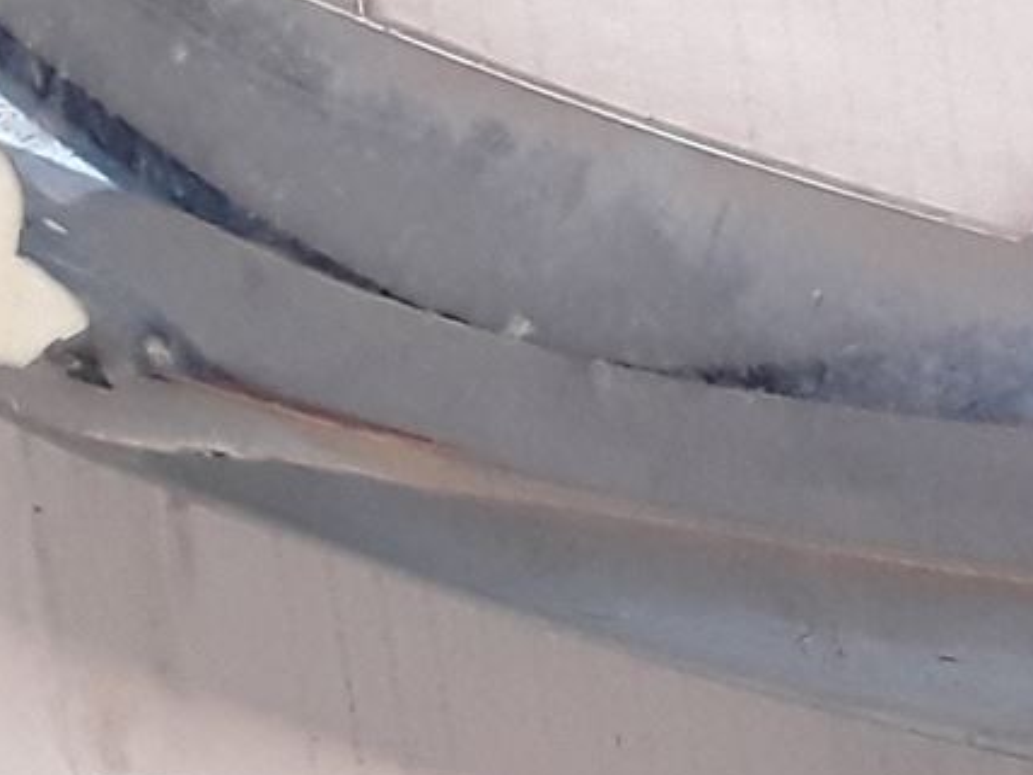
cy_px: -2
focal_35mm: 134
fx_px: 3999
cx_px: 1711
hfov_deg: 13.5
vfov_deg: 11.0
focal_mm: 2.91
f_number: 1.9
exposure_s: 1/100
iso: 100
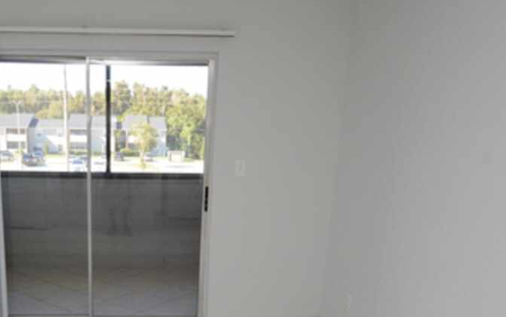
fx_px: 483
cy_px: 280
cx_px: 132
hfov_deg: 53.1
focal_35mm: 35
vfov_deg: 34.4
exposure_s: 1/125
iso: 800
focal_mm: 12
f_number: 9
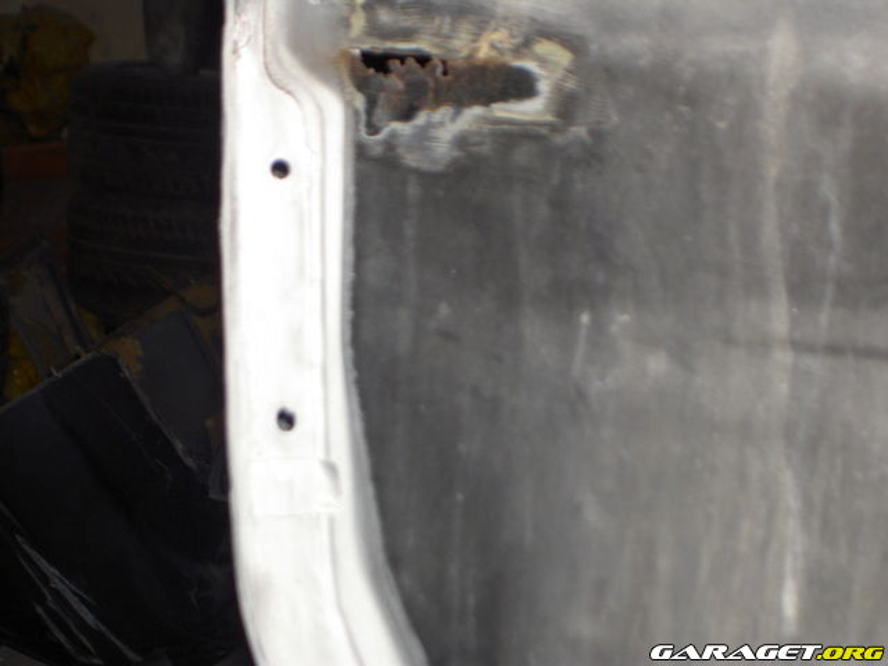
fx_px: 2976
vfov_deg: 12.8
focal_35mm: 116
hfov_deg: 17.0
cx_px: 444
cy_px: 333
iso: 100
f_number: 4.9
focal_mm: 24
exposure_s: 1/100
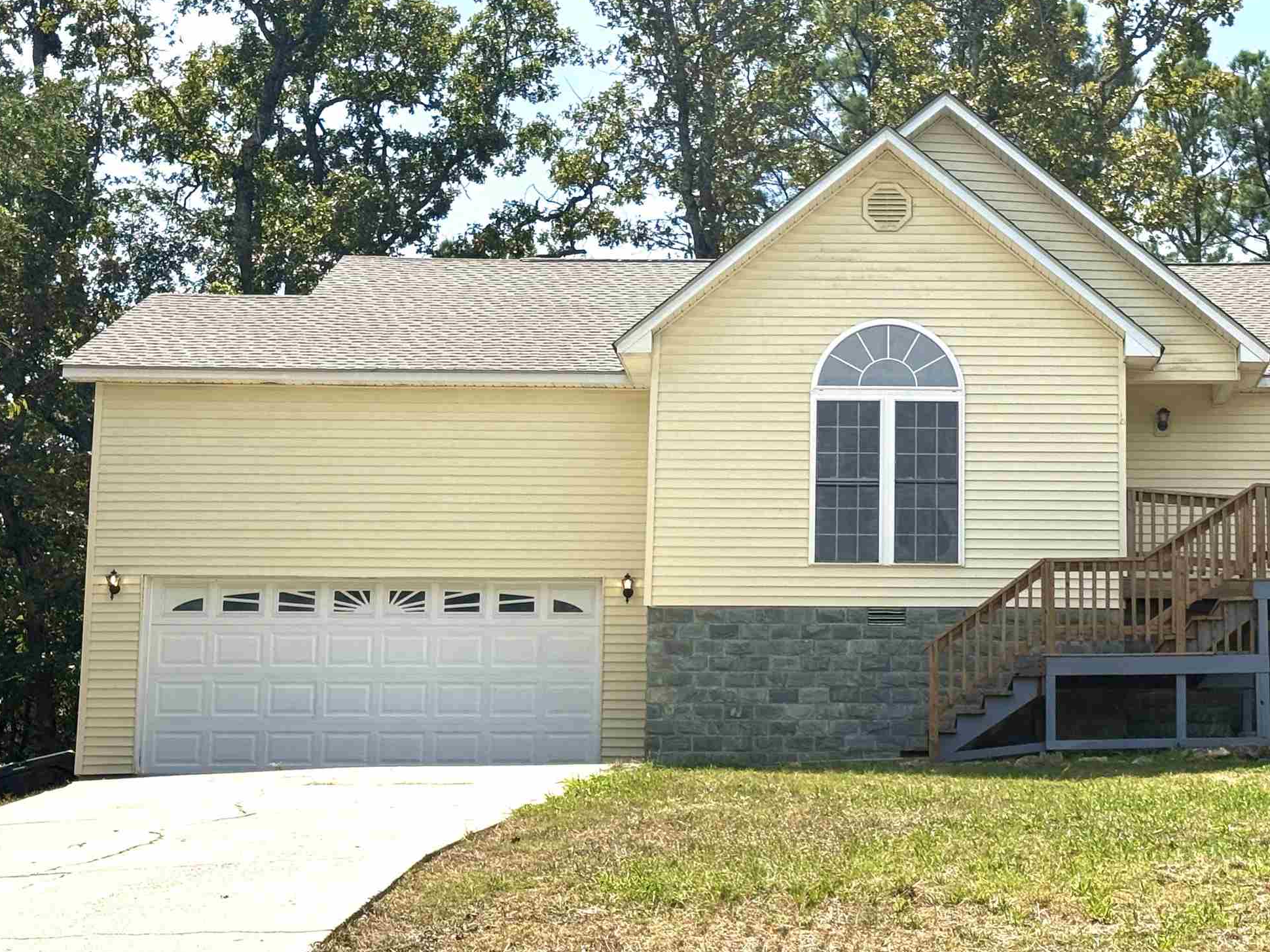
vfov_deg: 19.4
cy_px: 516
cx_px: 914
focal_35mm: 76
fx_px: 2788
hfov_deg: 25.4
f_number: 1.78
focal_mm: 6.76
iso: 64
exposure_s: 1/4878
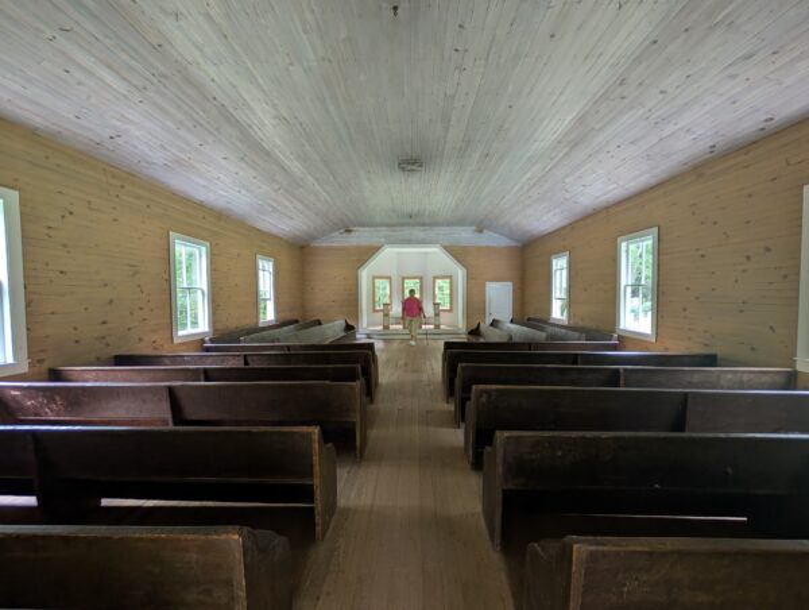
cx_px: 404
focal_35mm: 12
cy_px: 305
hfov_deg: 110.4
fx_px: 281
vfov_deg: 94.7
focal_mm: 2.02
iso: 58
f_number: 1.7
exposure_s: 1/25.4
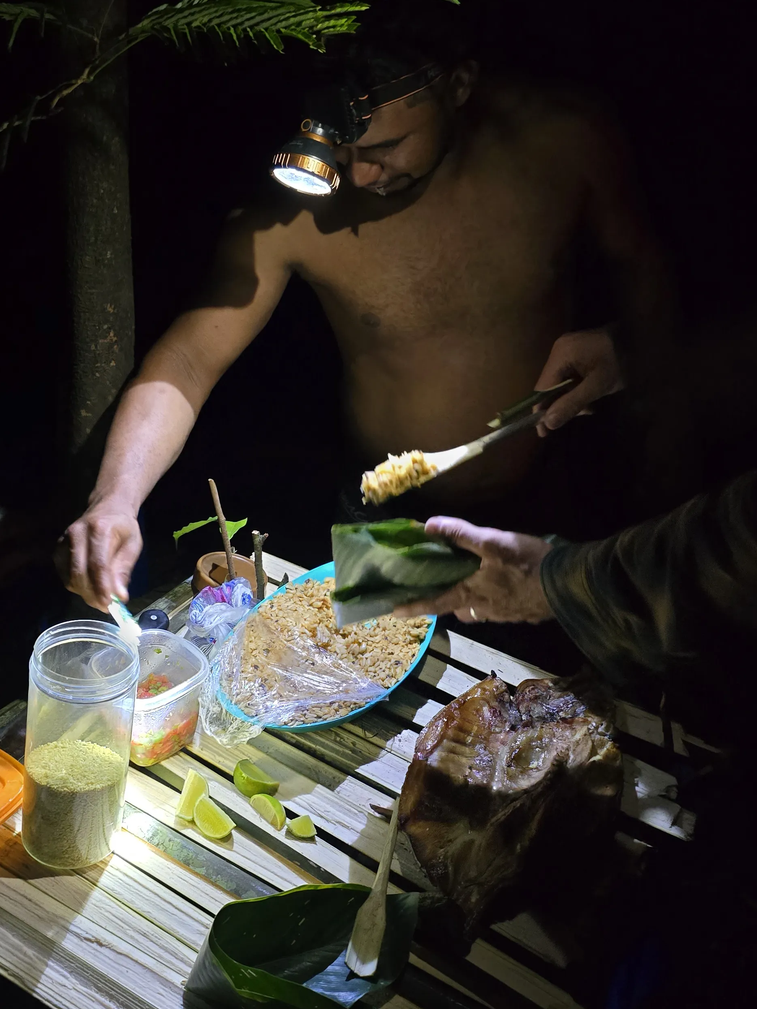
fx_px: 1079
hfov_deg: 38.6
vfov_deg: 50.1
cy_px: 528
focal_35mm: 37
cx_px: 323
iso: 1250
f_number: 1.7
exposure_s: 1/40
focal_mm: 6.3
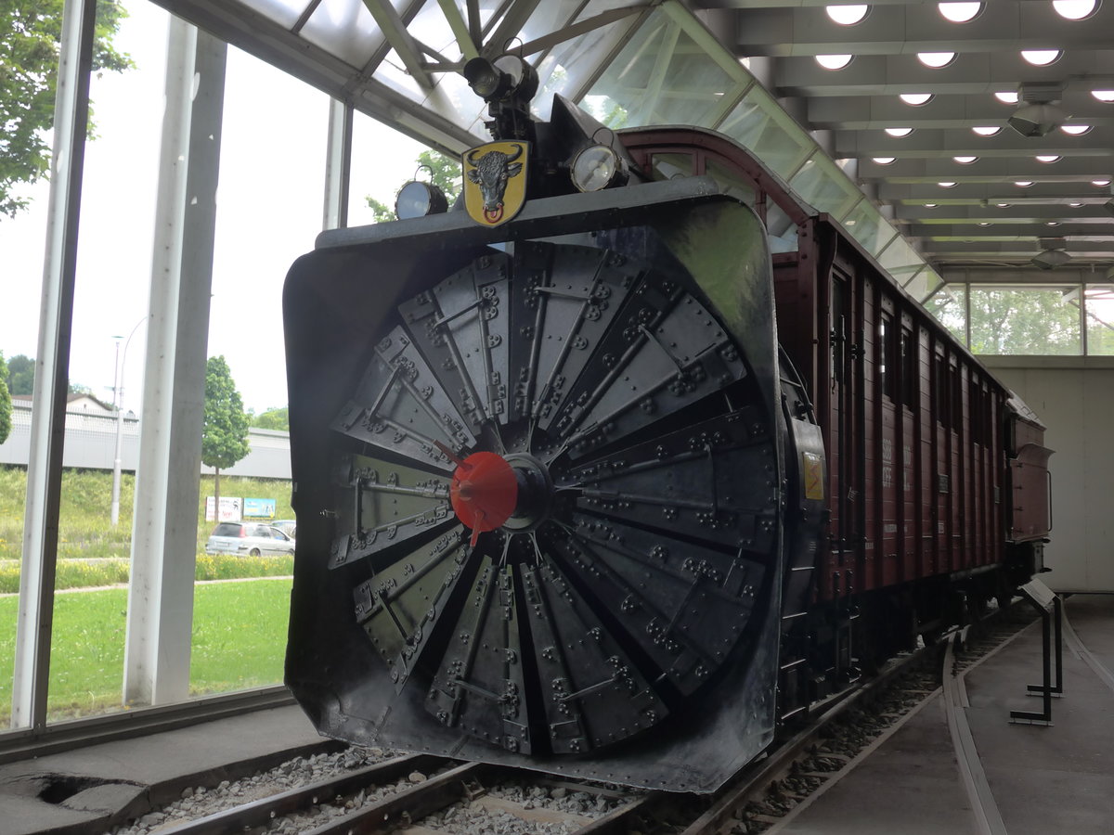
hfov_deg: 54.0
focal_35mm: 34
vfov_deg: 41.8
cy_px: 418
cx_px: 557
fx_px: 1094
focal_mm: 7
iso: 160
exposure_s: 1/250
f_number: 2.3
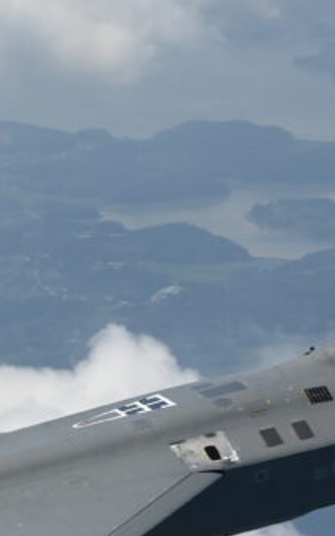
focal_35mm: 449
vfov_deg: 4.7
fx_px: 6556
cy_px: 379
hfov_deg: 2.9
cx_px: 254
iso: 125
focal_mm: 140
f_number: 10
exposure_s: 1/400
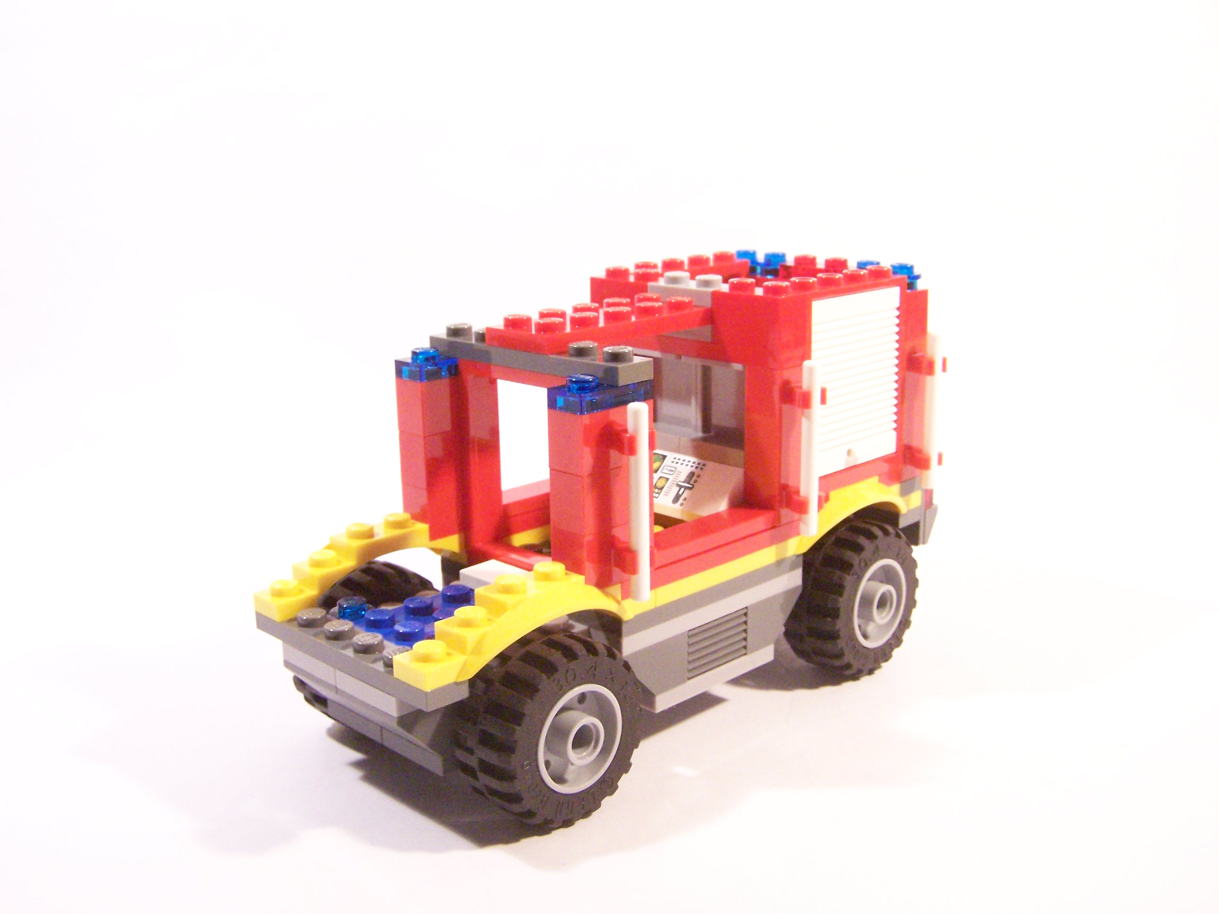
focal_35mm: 38
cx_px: 610
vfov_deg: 37.7
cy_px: 457
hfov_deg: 49.0
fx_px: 1338
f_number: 3.6
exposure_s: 1/30
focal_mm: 6.3
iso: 400
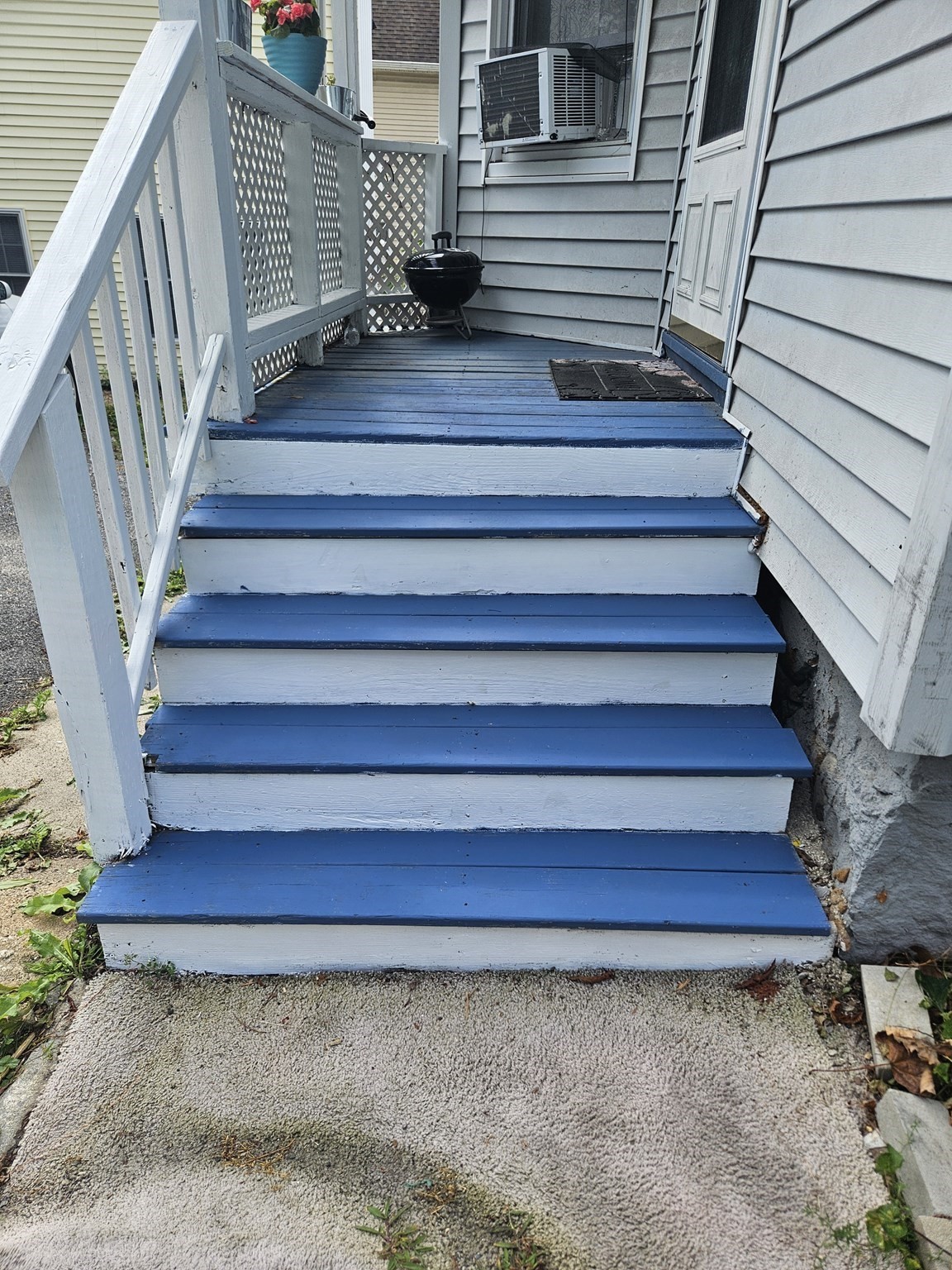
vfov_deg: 73.9
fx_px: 843
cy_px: 635
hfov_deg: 58.9
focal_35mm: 23
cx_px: 476
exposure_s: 1/1061
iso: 50
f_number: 1.8
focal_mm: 5.4
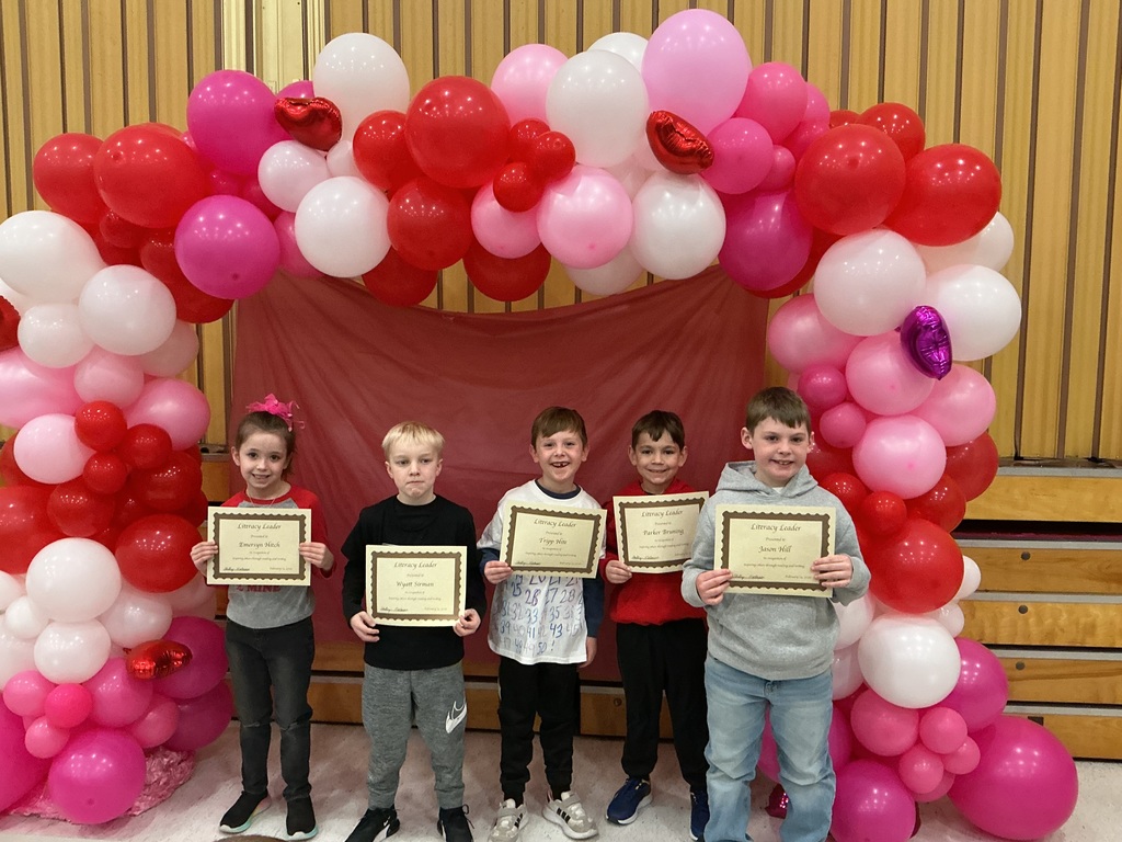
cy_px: 421
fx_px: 940
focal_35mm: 29
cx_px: 561
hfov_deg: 61.7
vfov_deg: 48.2
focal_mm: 3
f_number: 1.8
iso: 250
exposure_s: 1/60
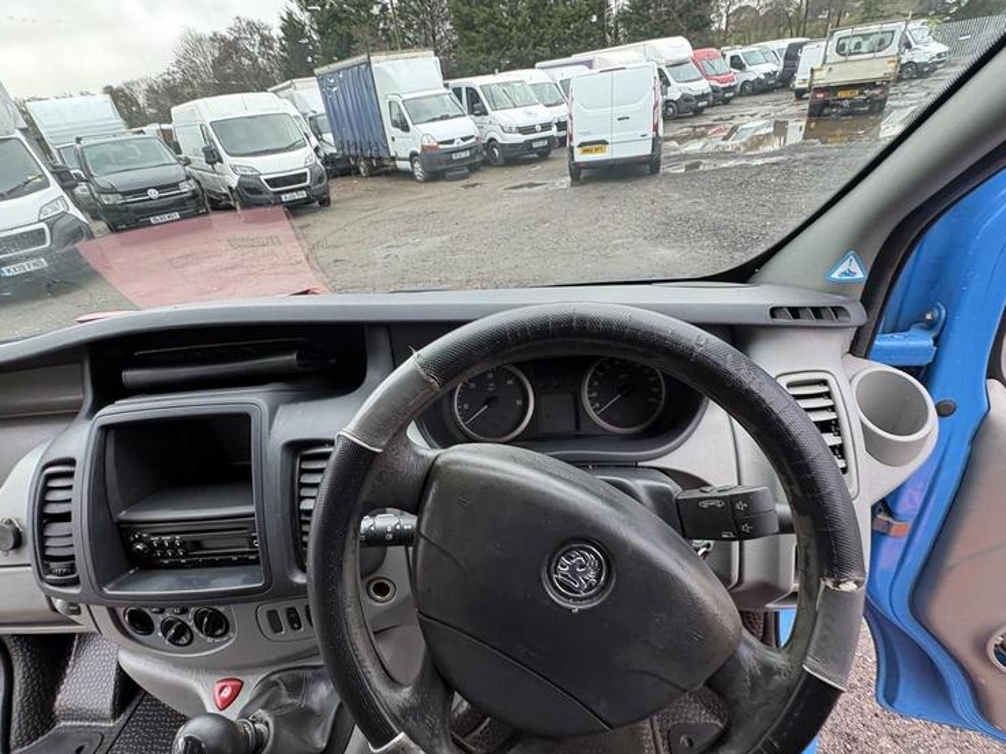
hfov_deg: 91.0
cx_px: 513
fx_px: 494
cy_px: 429
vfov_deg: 74.3
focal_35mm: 17
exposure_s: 1/70
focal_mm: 2.22
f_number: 2.2
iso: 200
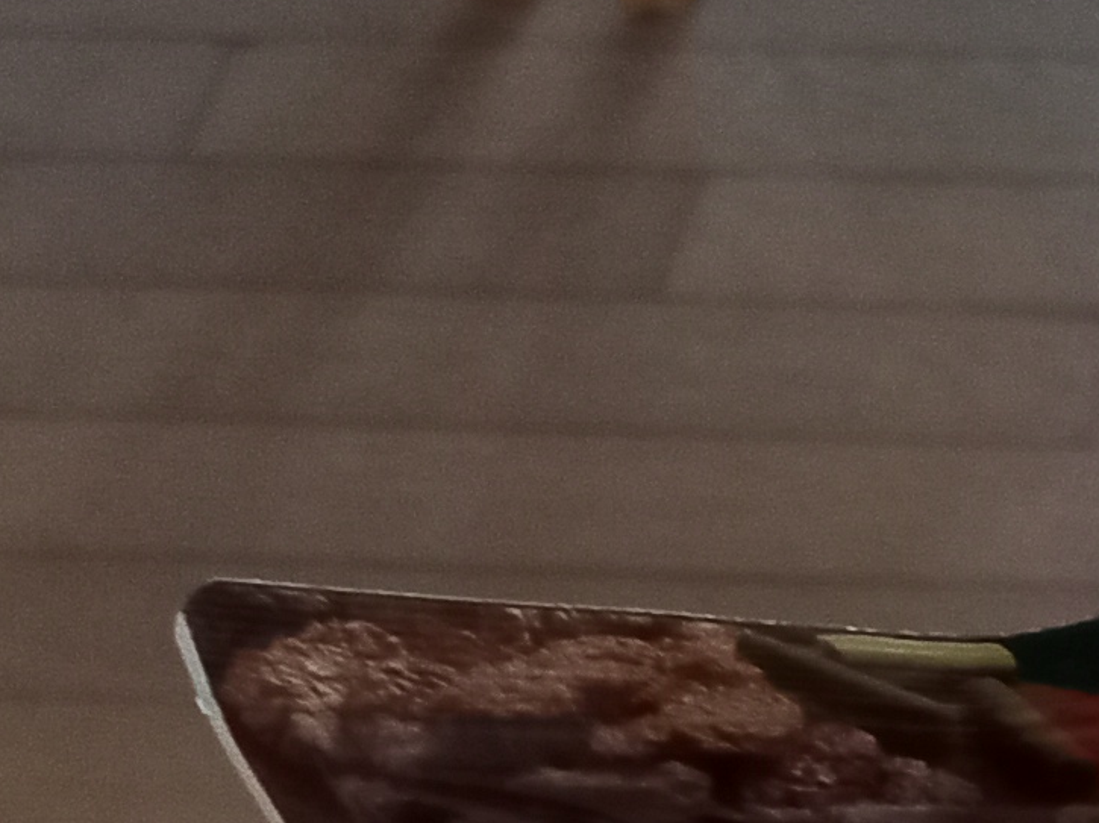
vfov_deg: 9.5
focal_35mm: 138
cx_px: 2204
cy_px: 1984
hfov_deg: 12.6
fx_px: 4379
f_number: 2
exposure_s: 1/20
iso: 500
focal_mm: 4.6
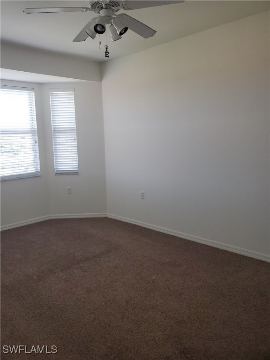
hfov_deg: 53.1
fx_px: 270
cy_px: 180
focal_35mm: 26
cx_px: 135
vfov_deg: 67.3
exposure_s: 1/100
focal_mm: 4.3
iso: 80
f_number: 2.4
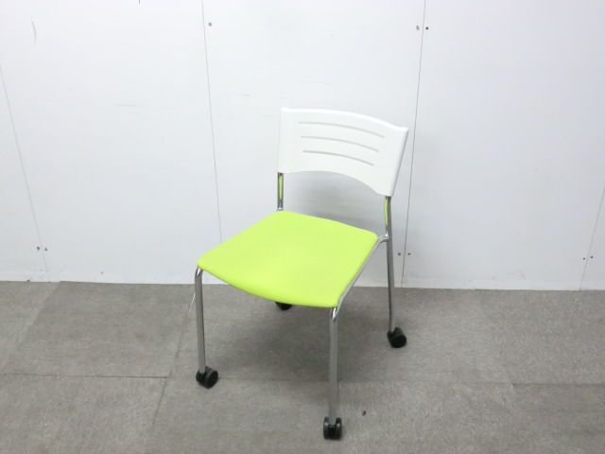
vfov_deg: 37.7
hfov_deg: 49.0
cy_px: 227
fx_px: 664
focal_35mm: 38
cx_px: 302
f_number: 3.9
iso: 800
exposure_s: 1/40
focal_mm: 6.9
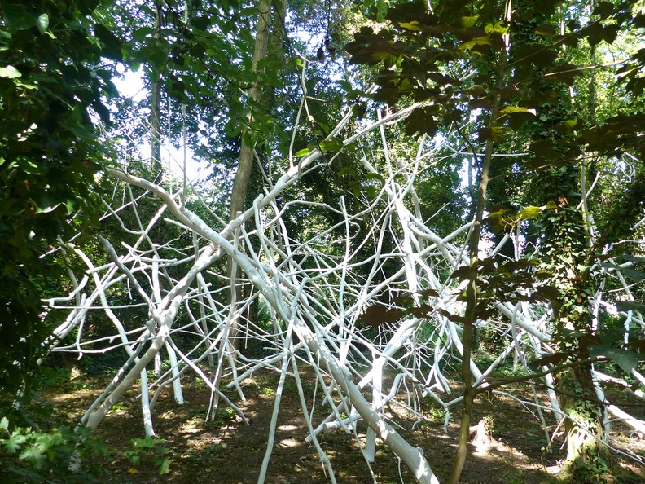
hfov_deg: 60.0
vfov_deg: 46.7
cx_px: 316
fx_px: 559
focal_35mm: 30
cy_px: 266
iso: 100
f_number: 2.8
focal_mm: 4.5
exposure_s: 1/80
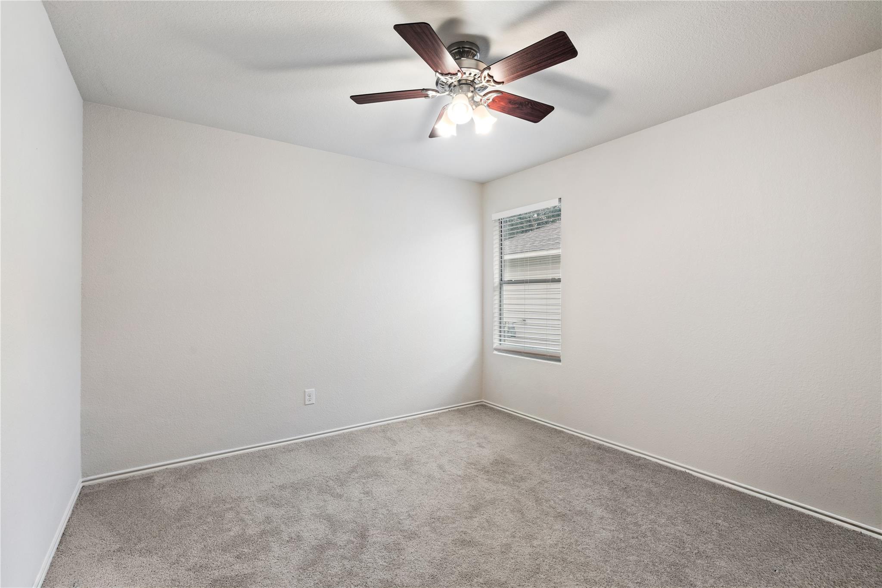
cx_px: 441
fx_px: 392
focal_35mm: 16
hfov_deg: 96.7
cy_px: 294
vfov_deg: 73.7
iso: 200
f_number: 9
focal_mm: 16
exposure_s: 2
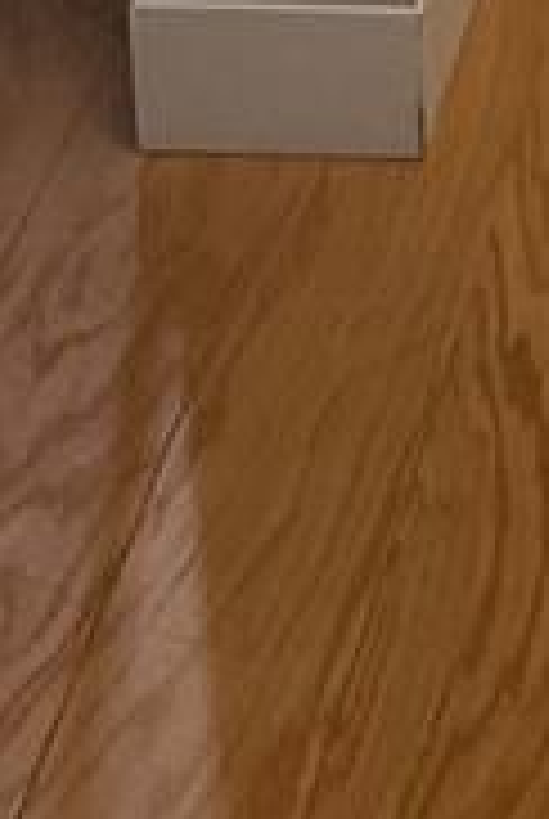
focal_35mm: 178
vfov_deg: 9.1
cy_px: -1728
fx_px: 4056
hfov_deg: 7.4
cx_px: 1152
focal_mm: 5.7
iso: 100
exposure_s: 1/120
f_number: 1.5
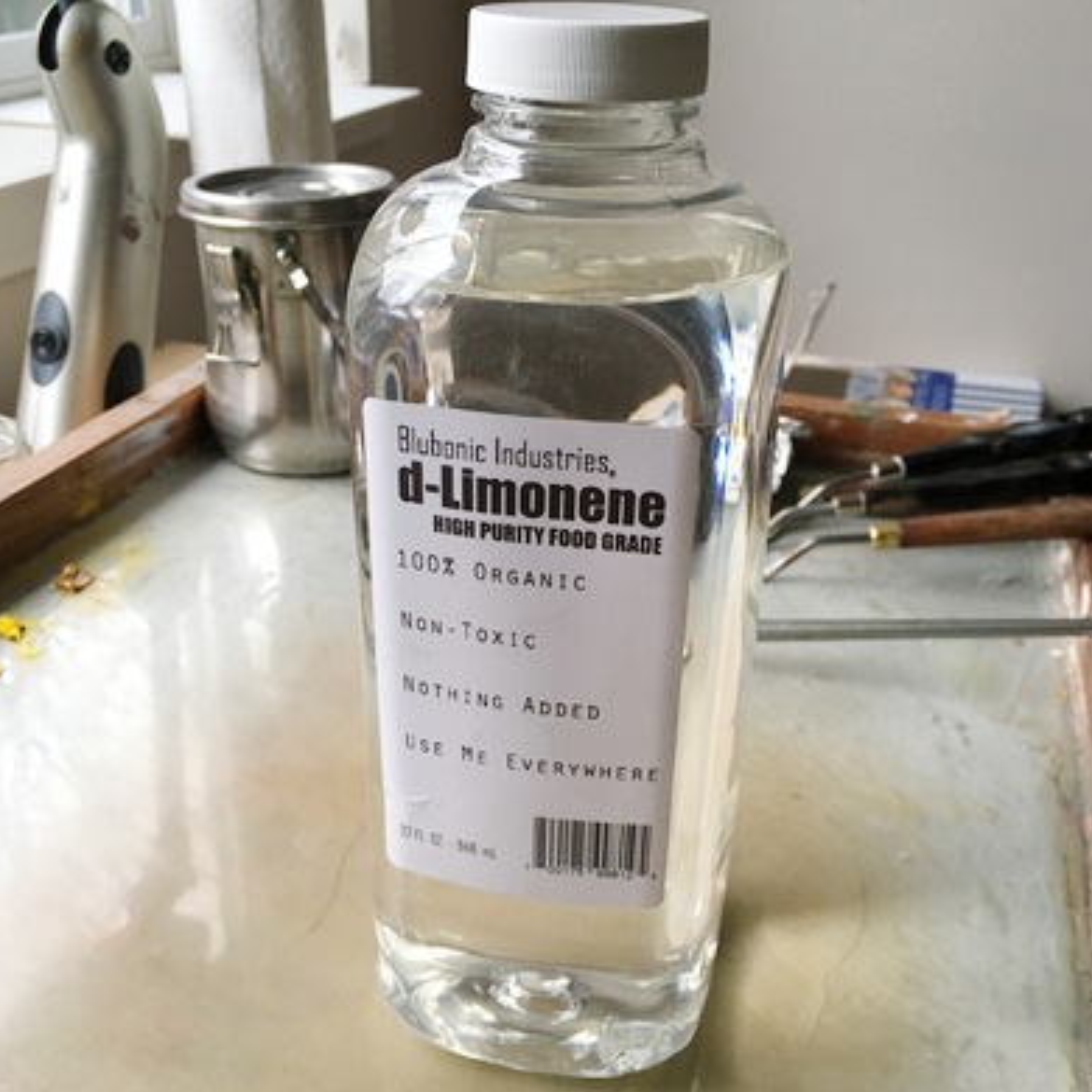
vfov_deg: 47.1
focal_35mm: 35
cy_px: 609
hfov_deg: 47.2
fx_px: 1249
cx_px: 552
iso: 40
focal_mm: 4.15
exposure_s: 1/30
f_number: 2.2
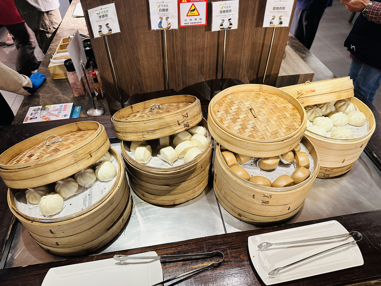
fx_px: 264
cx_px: 190
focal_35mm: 24
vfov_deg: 56.8
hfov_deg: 71.6
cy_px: 143
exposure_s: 1/60
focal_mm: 6.86
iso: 250
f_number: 1.78
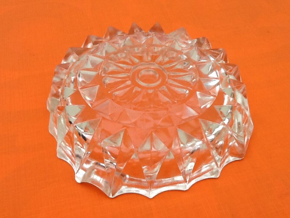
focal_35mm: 44
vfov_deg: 32.9
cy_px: 109
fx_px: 369
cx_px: 145
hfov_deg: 42.9
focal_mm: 2.03
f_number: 2.4
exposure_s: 1/120
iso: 50
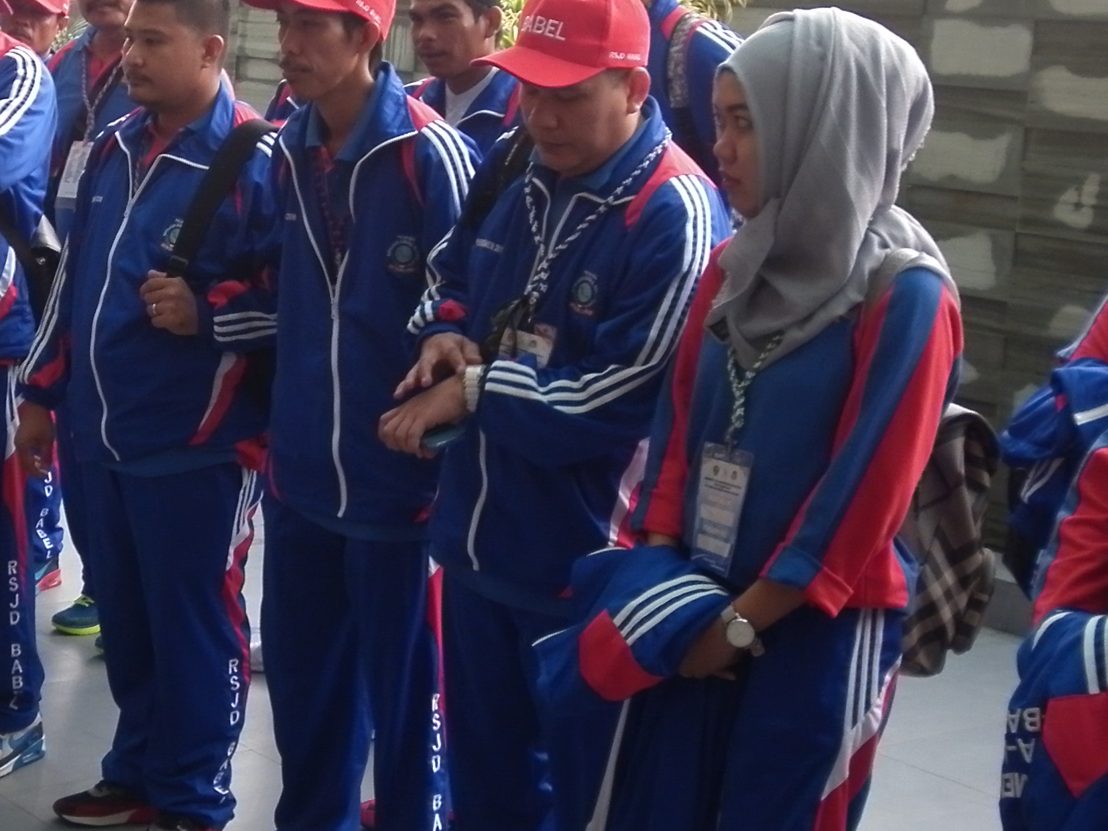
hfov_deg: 25.4
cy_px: 318
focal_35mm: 75
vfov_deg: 19.6
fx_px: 2401
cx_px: 180
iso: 80
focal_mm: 5.6
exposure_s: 1/30
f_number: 2.9
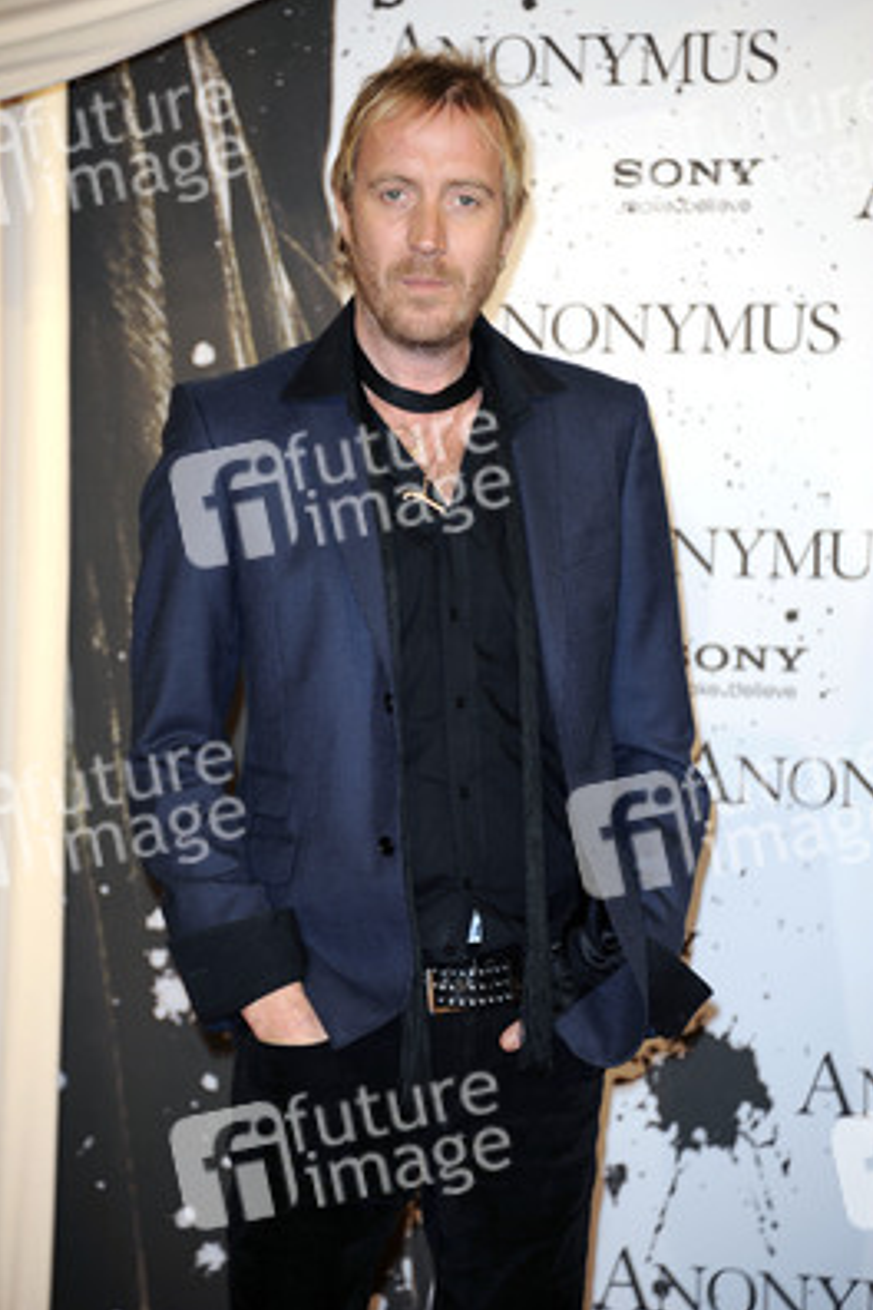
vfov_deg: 10.2
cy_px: 655
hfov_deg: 6.8
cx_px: 436
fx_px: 7347
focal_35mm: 202
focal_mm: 200
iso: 640
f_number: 5.6
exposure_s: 1/200
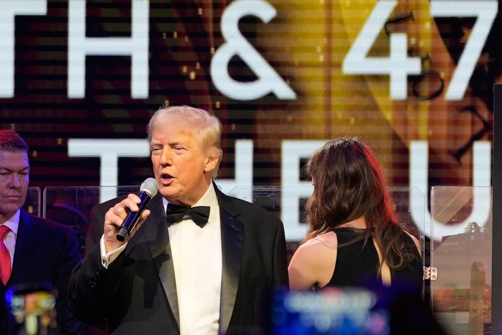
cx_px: 82
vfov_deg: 3.6
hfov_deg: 5.3
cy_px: 55
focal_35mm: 387
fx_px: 5401
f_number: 2.8
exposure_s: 1/500
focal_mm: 105
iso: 640
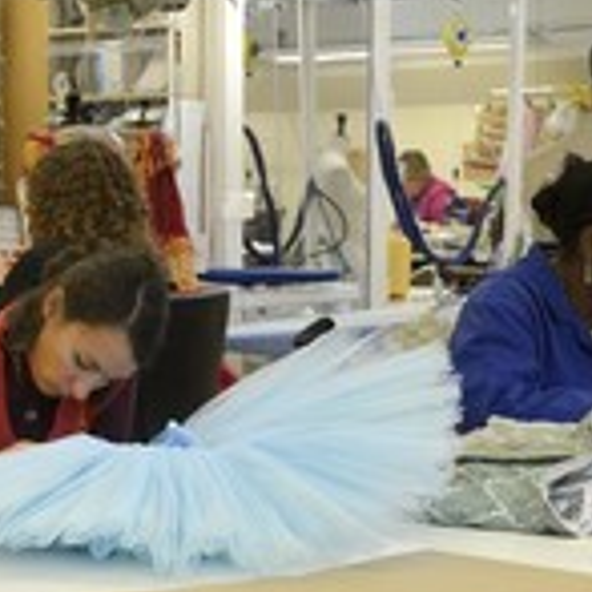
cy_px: 447
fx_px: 2070
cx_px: 24
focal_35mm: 107
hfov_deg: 16.0
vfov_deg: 16.2
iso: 1600
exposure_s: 1/100
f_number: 6.3
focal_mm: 44
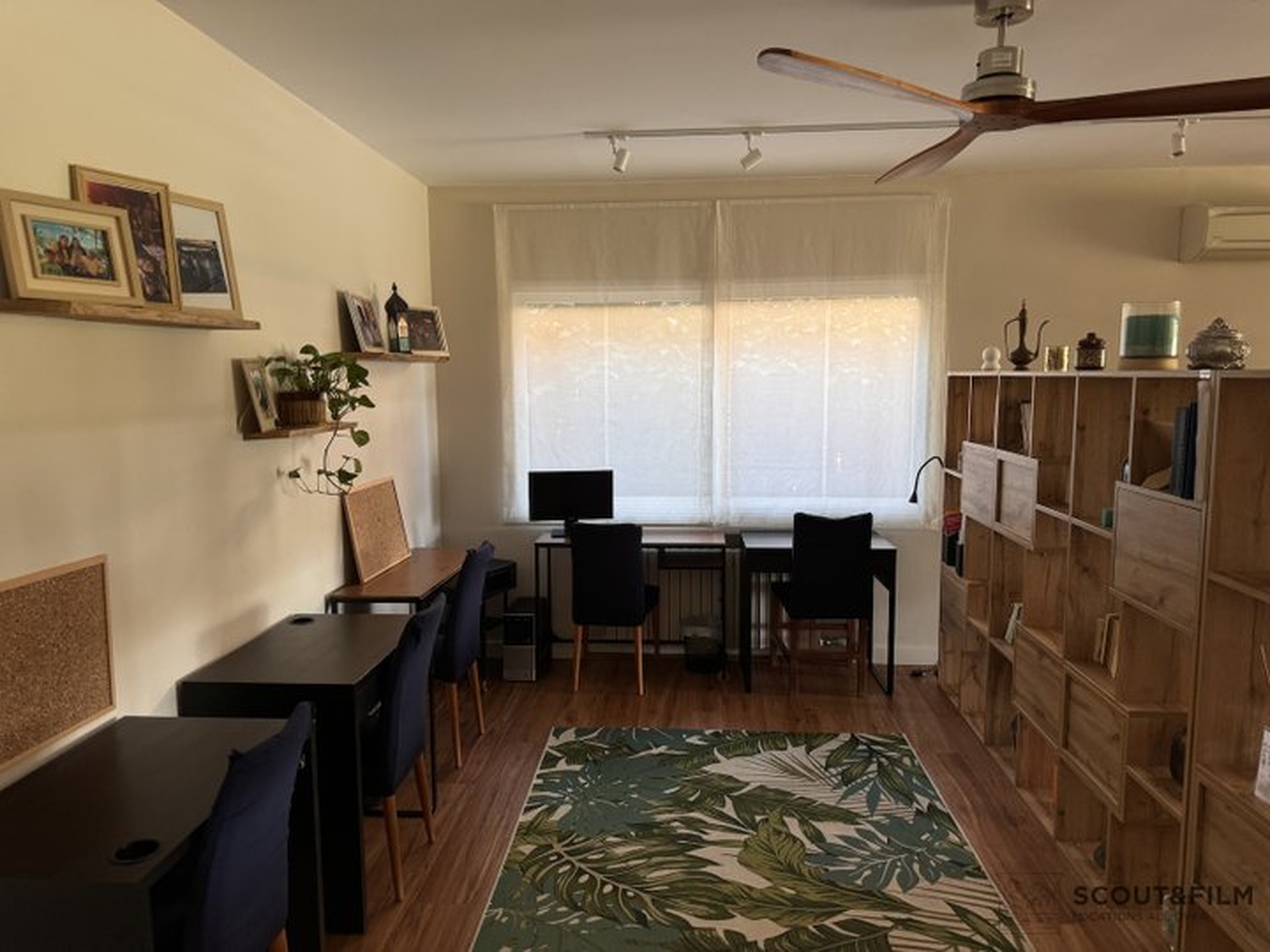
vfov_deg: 56.8
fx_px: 881
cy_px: 476
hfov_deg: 71.6
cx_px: 635
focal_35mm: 24
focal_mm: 6.76
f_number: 1.78
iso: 160
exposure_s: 1/121
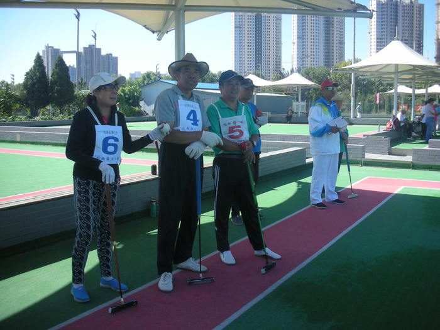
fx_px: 445
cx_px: 220
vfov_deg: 40.7
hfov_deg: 52.6
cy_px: 165
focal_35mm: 35
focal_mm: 5.8
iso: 100
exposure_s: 1/110
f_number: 7.9
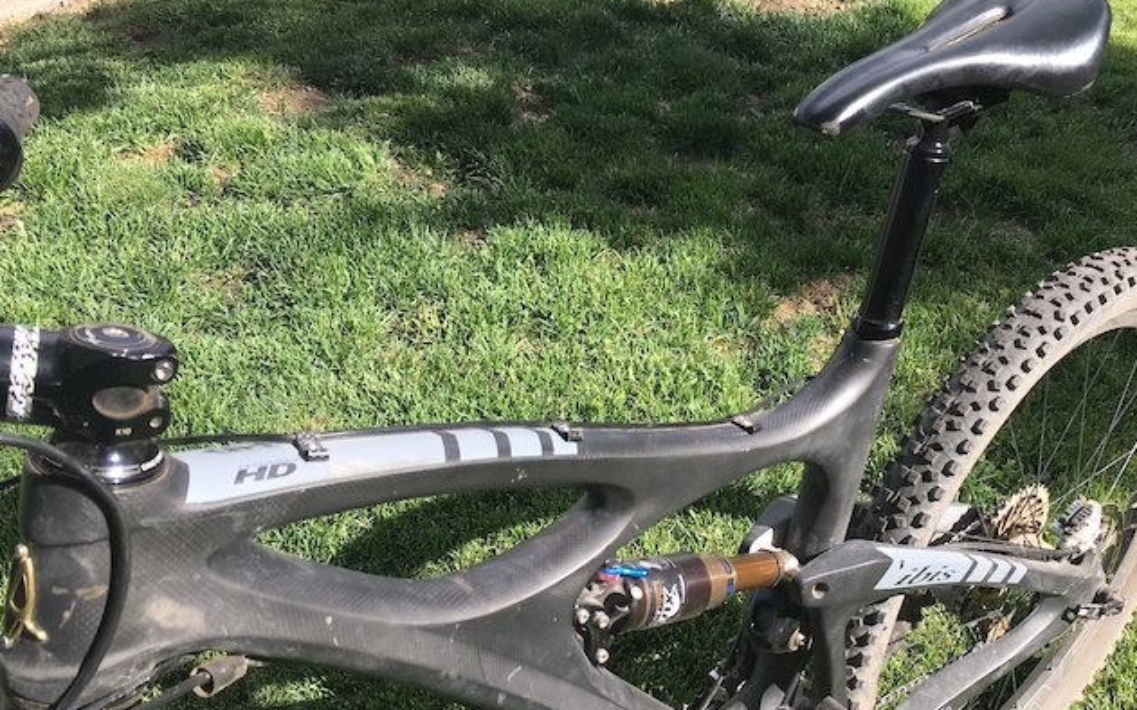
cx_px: 685
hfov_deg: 50.1
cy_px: 402
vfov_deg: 32.7
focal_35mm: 39
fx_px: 1208
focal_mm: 4.15
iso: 25
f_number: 2.2
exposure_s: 1/610
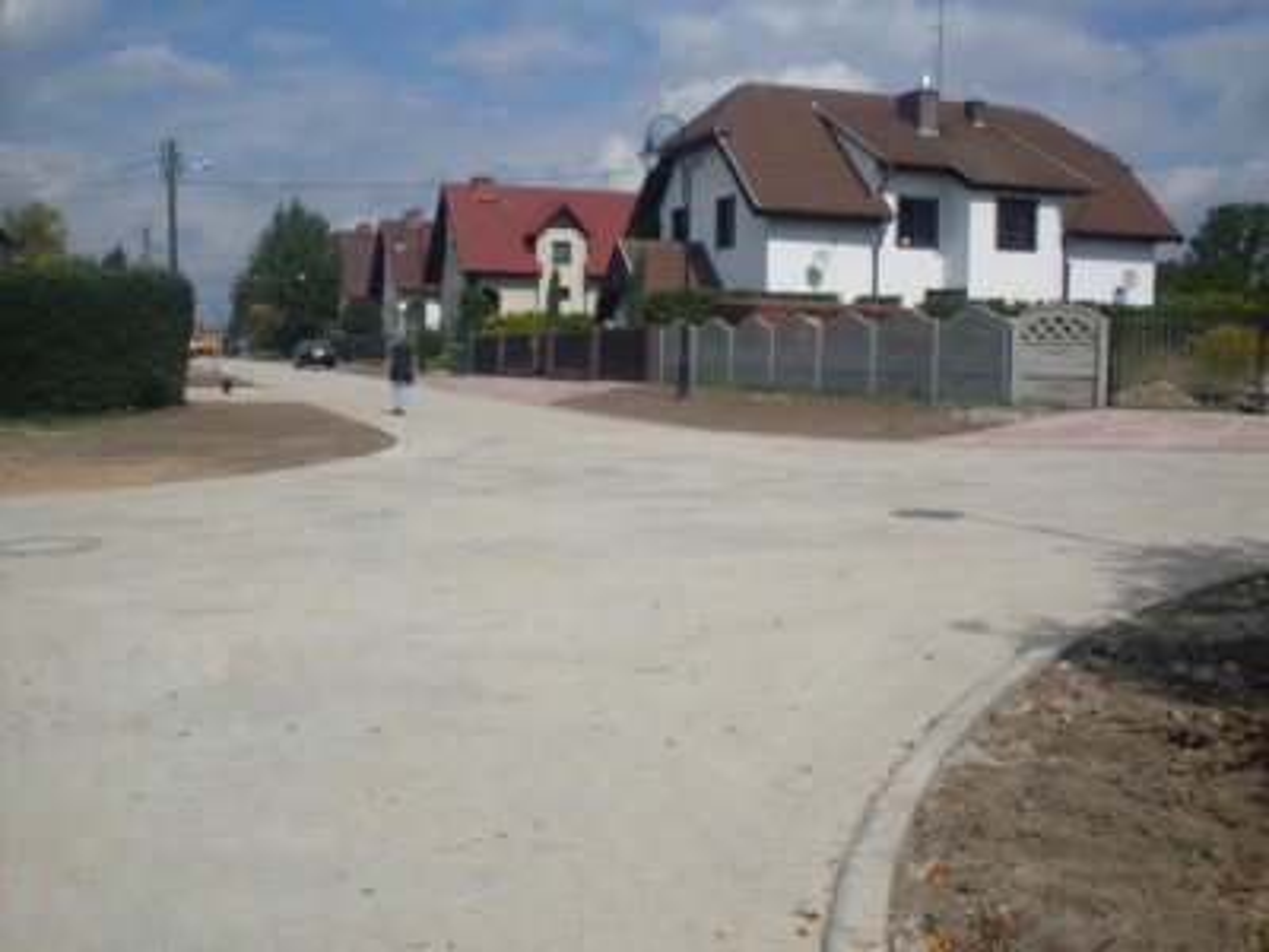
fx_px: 1393
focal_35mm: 38
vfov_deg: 37.7
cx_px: 634
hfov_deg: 49.0
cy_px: 476
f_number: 8.4
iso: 80
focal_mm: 6.3
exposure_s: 1/500
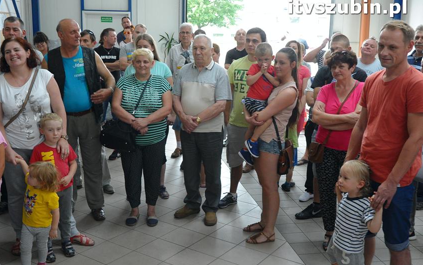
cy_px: 125
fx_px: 479
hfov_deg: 47.7
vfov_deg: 30.9
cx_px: 212
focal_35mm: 42
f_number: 7.1
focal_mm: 27
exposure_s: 1/125
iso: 1600
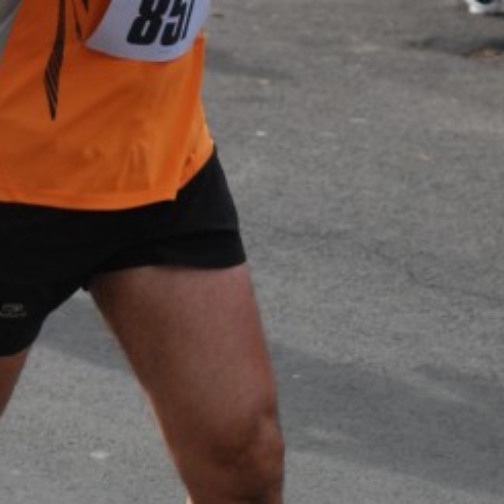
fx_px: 3393
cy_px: -51
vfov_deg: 8.4
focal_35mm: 206
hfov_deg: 8.5
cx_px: 177
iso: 1000
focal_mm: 66
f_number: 5.3
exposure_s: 1/1000
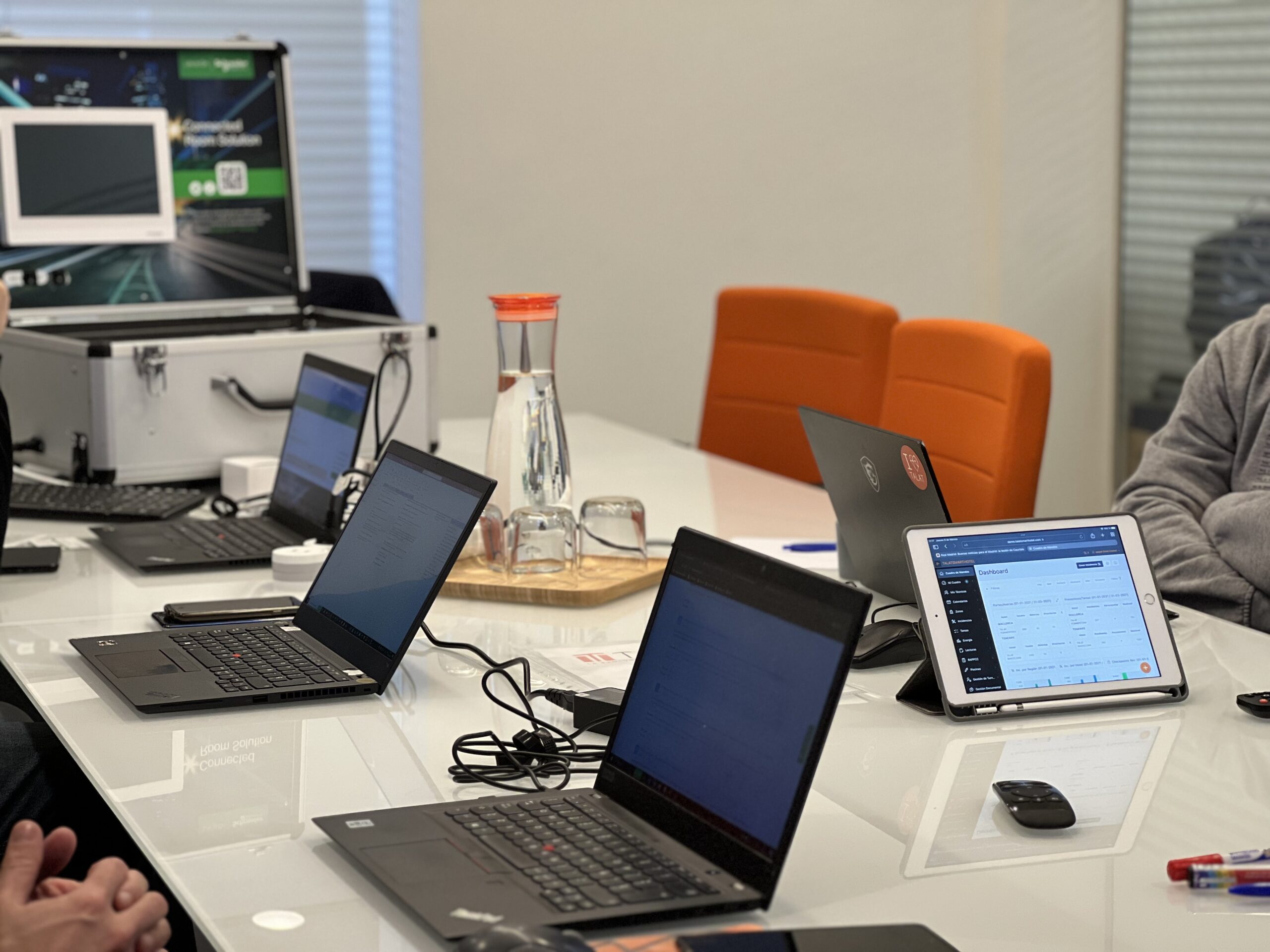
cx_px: 635
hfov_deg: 25.3
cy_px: 476
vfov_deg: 19.1
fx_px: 2825
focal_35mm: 77
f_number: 2.8
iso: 160
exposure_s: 1/83
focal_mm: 9
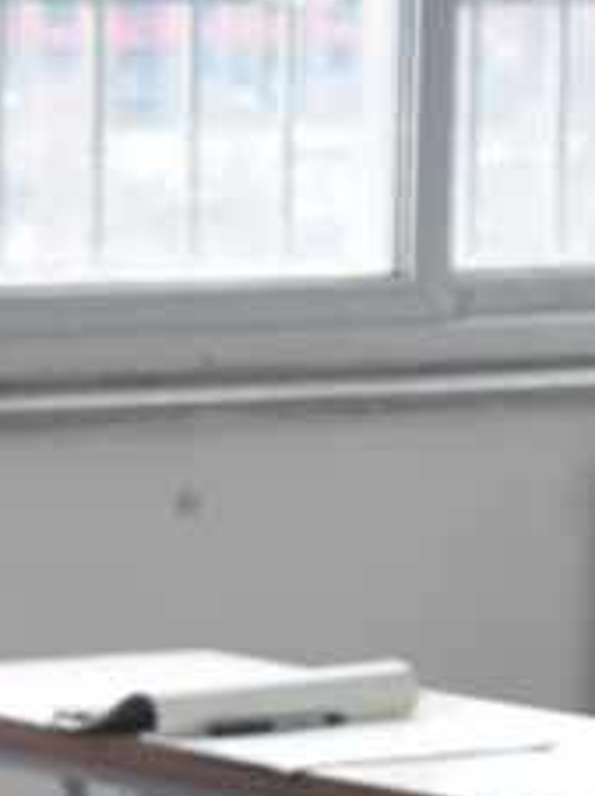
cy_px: 454
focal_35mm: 299
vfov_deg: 6.6
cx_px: 1693
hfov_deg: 4.8
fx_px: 6865
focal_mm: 36
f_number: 4.8
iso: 250
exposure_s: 1/60
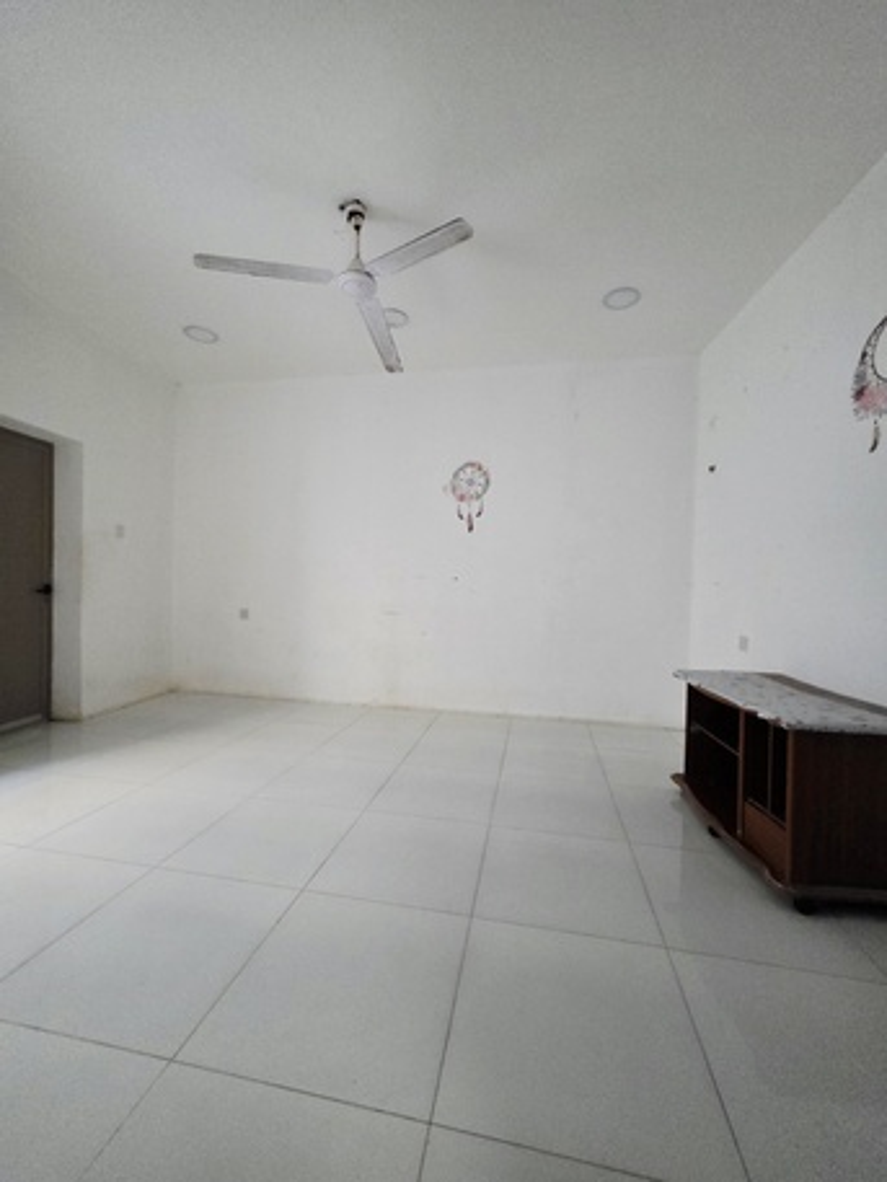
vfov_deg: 106.2
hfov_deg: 89.9
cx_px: 444
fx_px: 444
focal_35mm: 13
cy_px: 591
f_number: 1.9
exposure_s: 1/50.3
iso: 800
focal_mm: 2.2
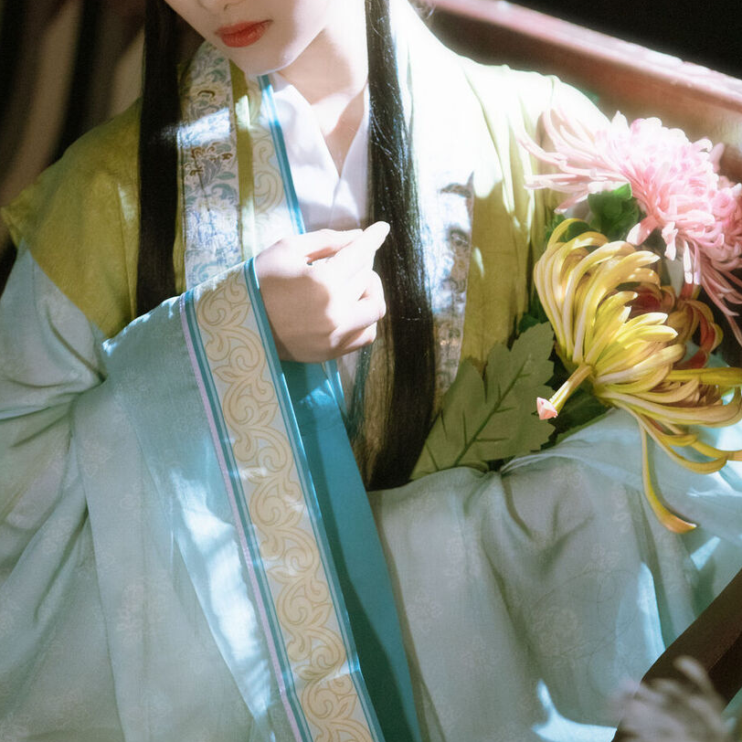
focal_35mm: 254
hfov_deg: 6.9
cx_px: 462
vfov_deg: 6.9
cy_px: 275
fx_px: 6160
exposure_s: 1/200
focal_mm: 155
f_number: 2.8
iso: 4000
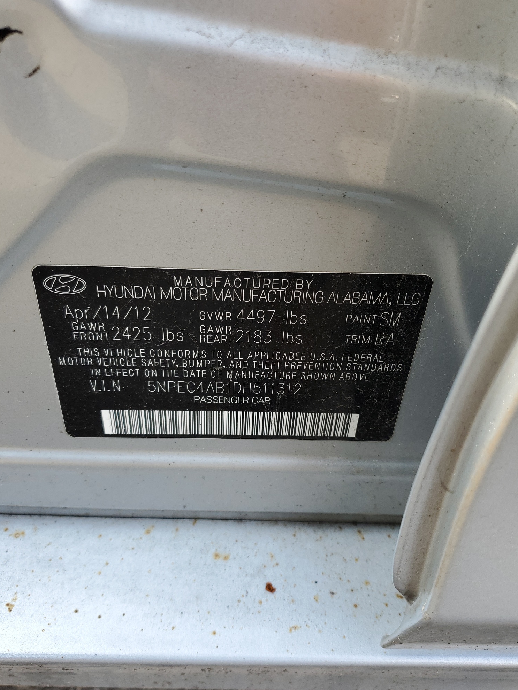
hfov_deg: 49.7
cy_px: 364
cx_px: 242
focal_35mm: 28
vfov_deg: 63.4
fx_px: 559
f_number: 1.5
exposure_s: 1/357
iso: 50
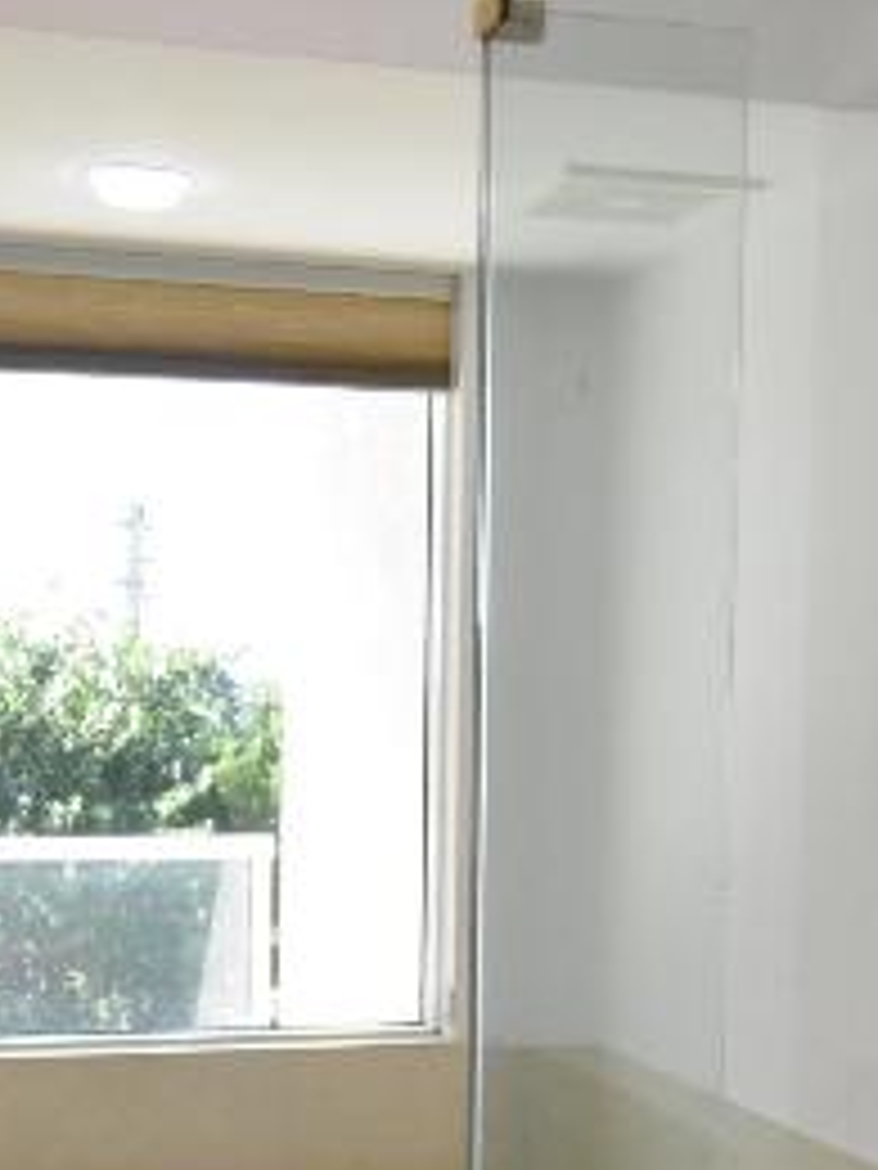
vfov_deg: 29.9
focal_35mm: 64
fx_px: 2164
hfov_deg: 22.9
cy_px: 855
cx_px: 450
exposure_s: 1/640
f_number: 4.5
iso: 2500
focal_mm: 10
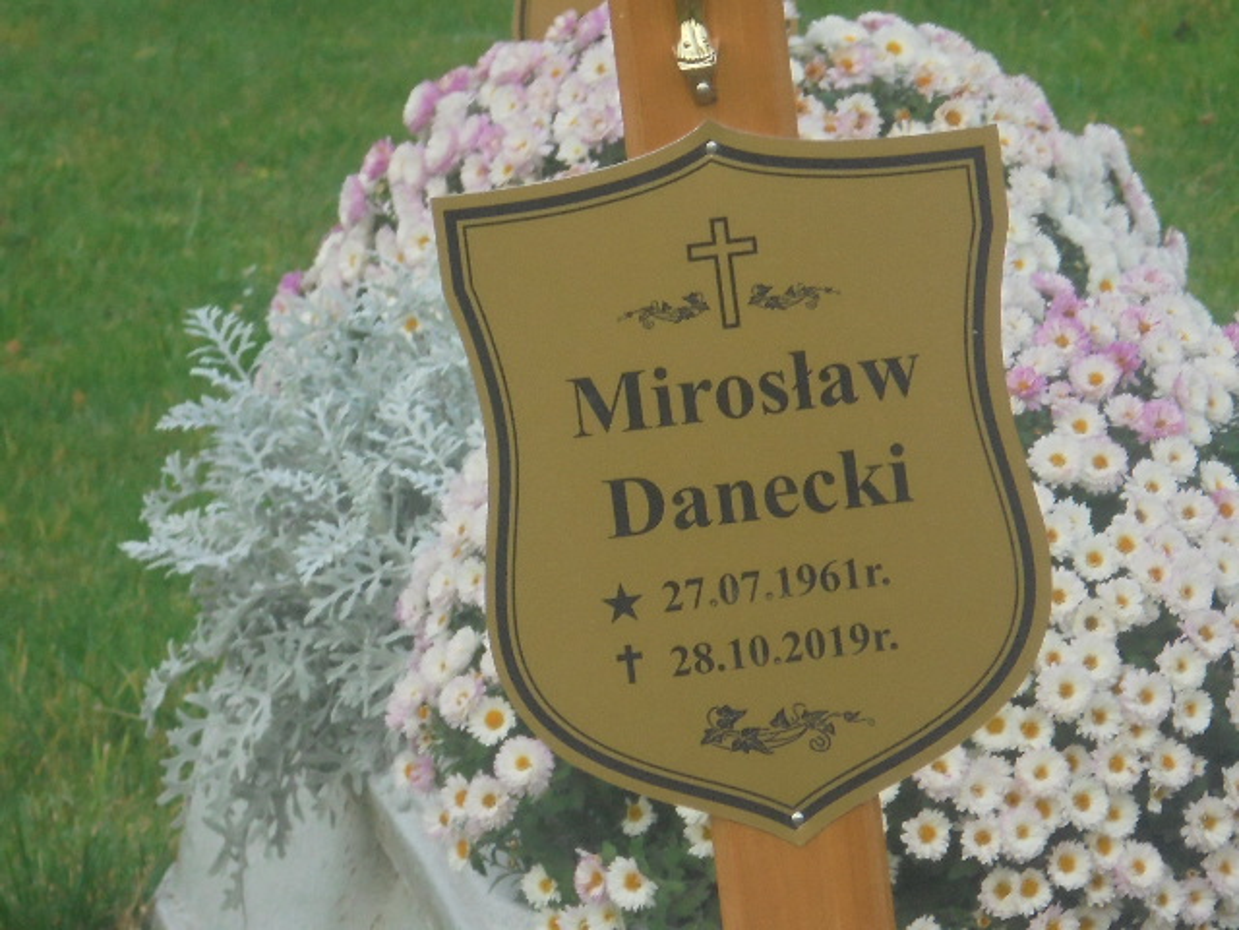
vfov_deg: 9.5
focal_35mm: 156
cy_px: 465
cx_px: 620
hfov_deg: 12.7
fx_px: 5584
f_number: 6.5
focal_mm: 27.6
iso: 160
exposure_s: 1/125
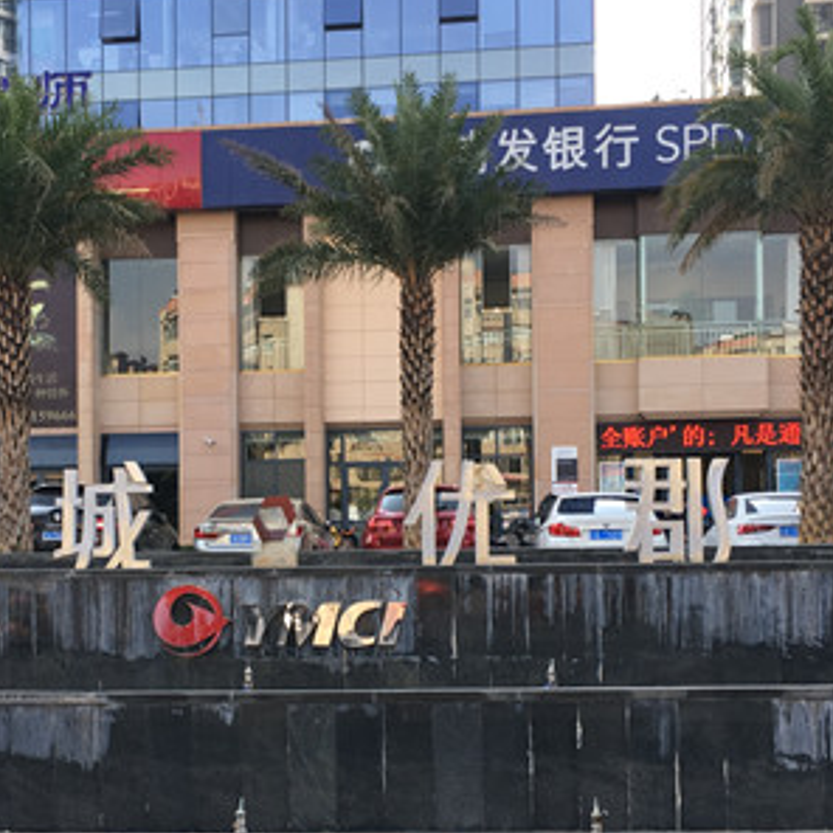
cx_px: 318
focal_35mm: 52
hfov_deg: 32.6
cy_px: 526
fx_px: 1416
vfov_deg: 32.6
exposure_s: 1/202
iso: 25
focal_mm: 4.15
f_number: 2.2
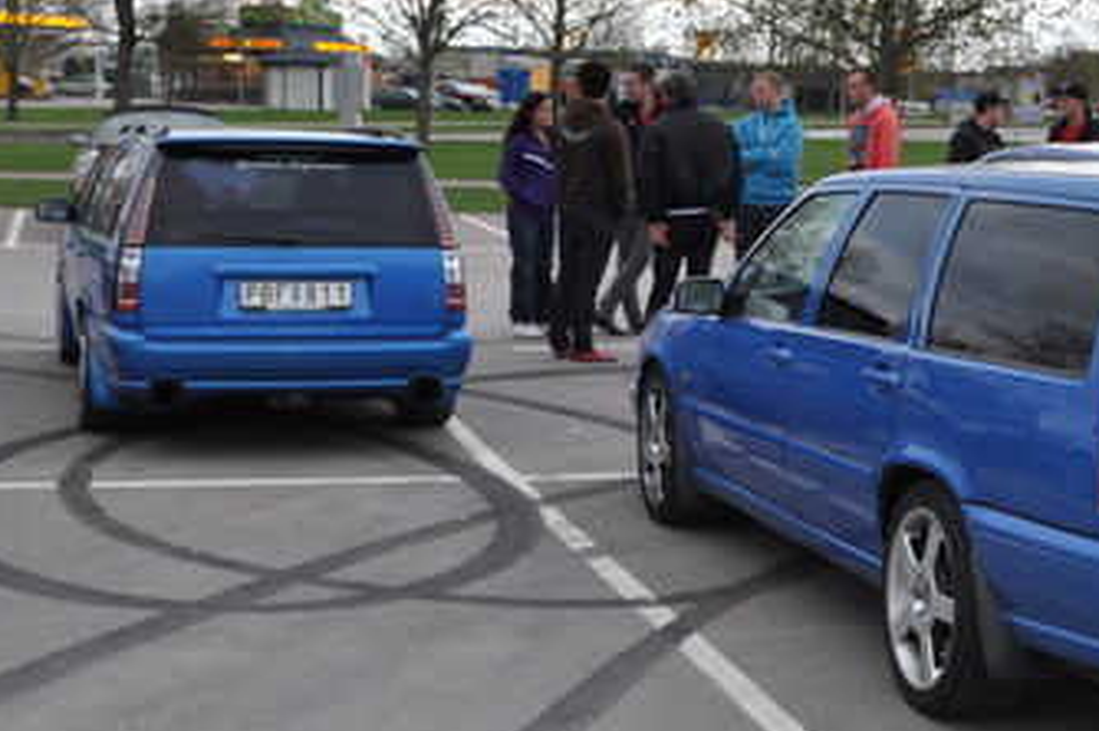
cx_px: 698
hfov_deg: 29.1
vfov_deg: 19.7
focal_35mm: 69
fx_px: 2104
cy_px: 377
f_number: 5
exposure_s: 1/100
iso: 400
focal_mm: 24
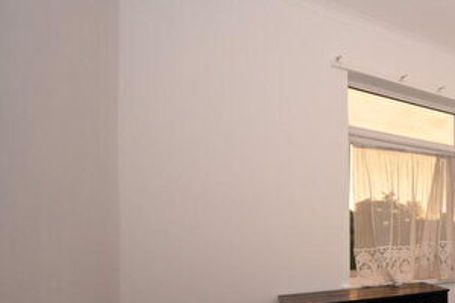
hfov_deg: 44.5
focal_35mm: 28
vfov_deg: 44.1
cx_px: 528
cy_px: 243
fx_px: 354
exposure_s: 1/80
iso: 800
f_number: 4.5
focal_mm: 8
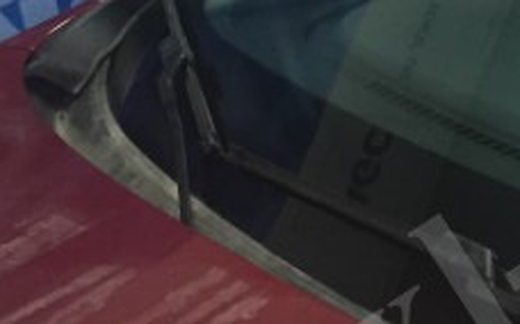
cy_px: 27
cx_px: 855
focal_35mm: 108
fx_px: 1529
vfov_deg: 12.0
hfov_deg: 16.9
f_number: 2.2
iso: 160
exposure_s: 1/33
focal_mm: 4.15
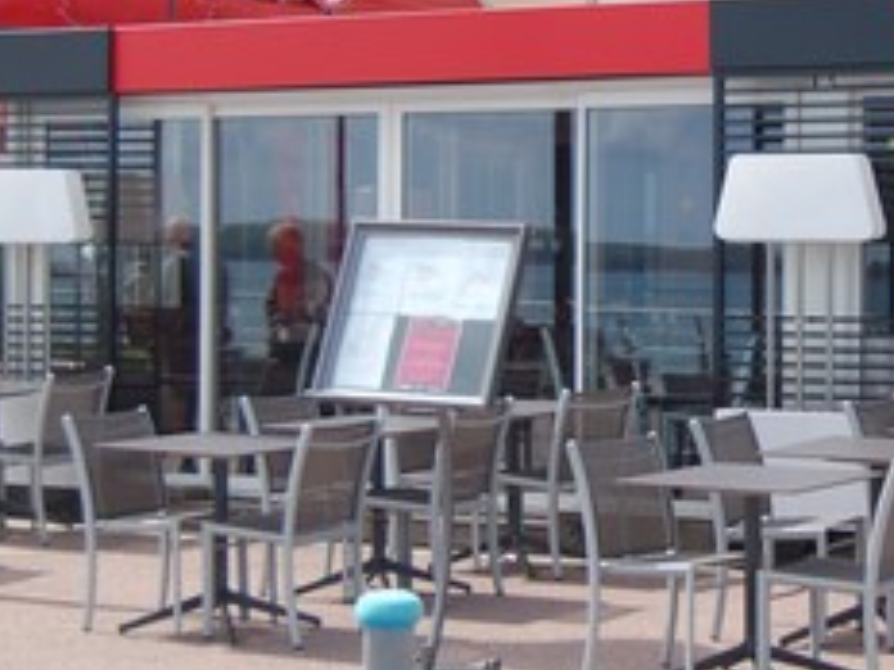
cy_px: 237
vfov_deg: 13.1
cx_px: 732
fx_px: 2918
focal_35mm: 113
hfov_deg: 17.3
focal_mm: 26
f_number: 4
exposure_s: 1/1000
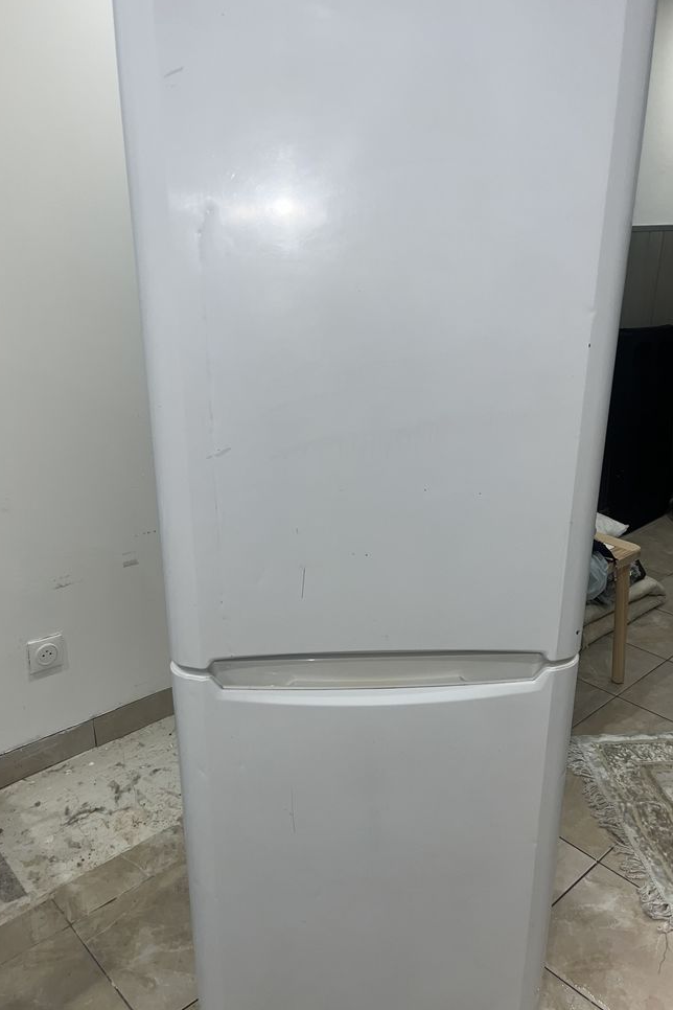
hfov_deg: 46.4
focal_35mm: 28
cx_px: 347
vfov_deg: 65.5
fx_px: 785
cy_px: 497
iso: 32
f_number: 1.6
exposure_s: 1/37
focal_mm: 5.1
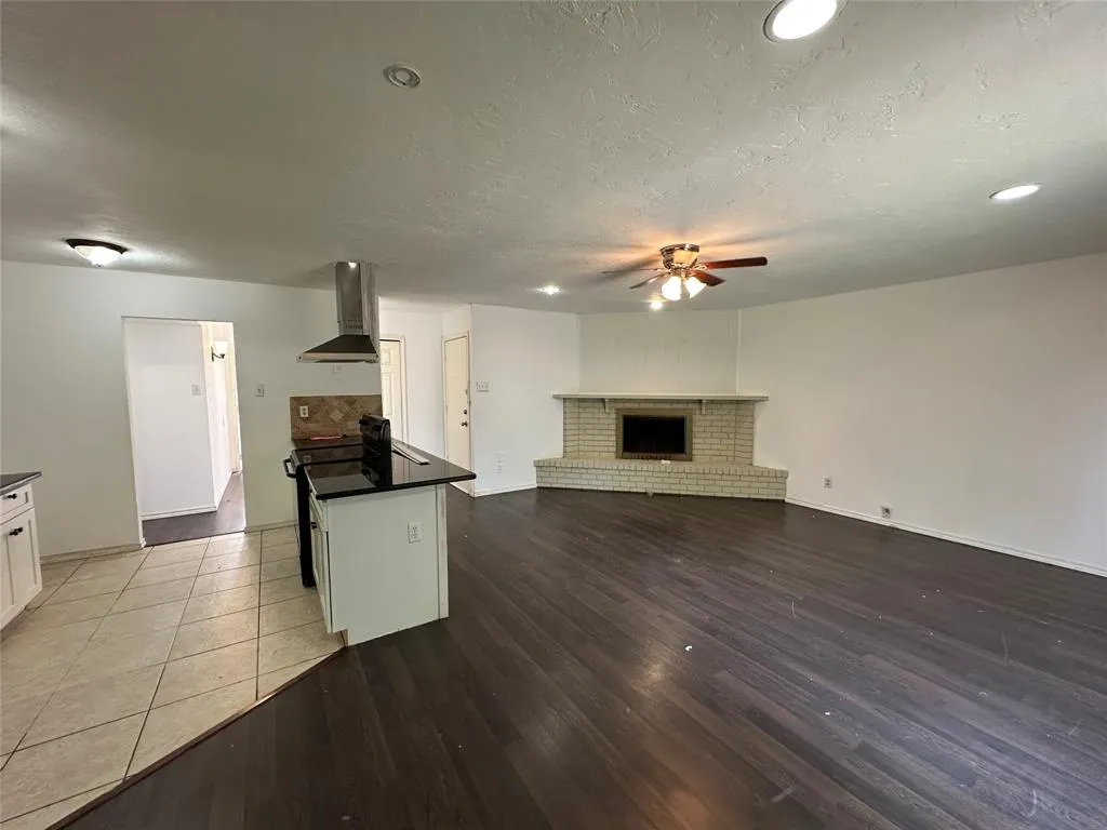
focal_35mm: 14
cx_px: 554
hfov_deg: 102.1
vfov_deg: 85.7
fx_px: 448
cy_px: 415
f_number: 2.2
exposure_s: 1/60
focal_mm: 2.22
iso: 200
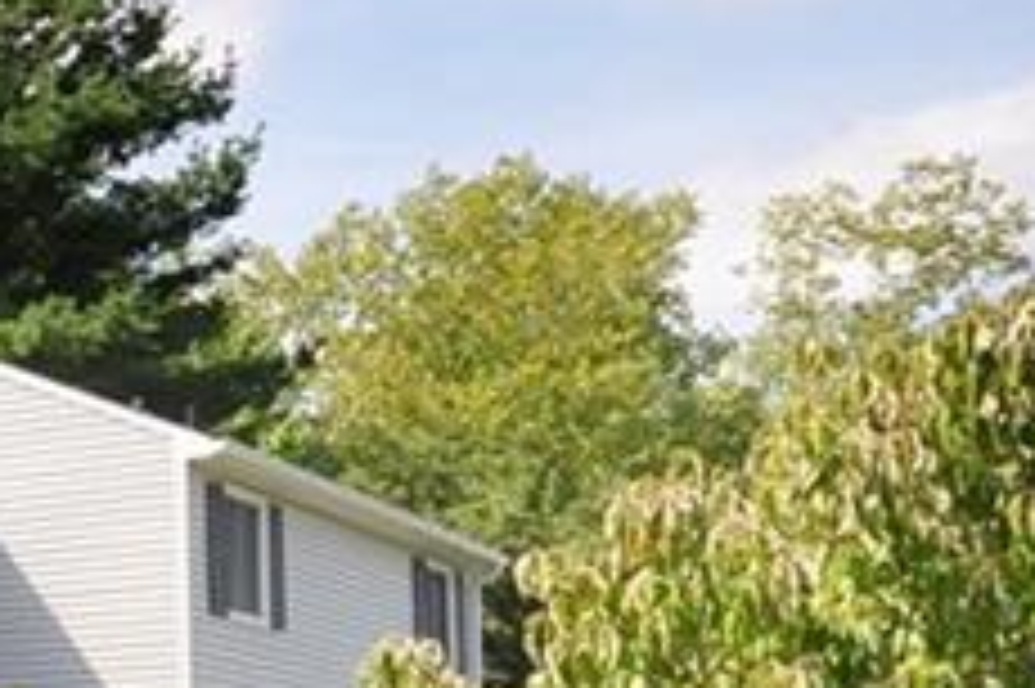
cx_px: -886
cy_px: 690
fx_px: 2298
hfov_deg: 18.8
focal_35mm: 80
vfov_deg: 16.7
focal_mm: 12
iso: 320
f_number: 8
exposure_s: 1/400
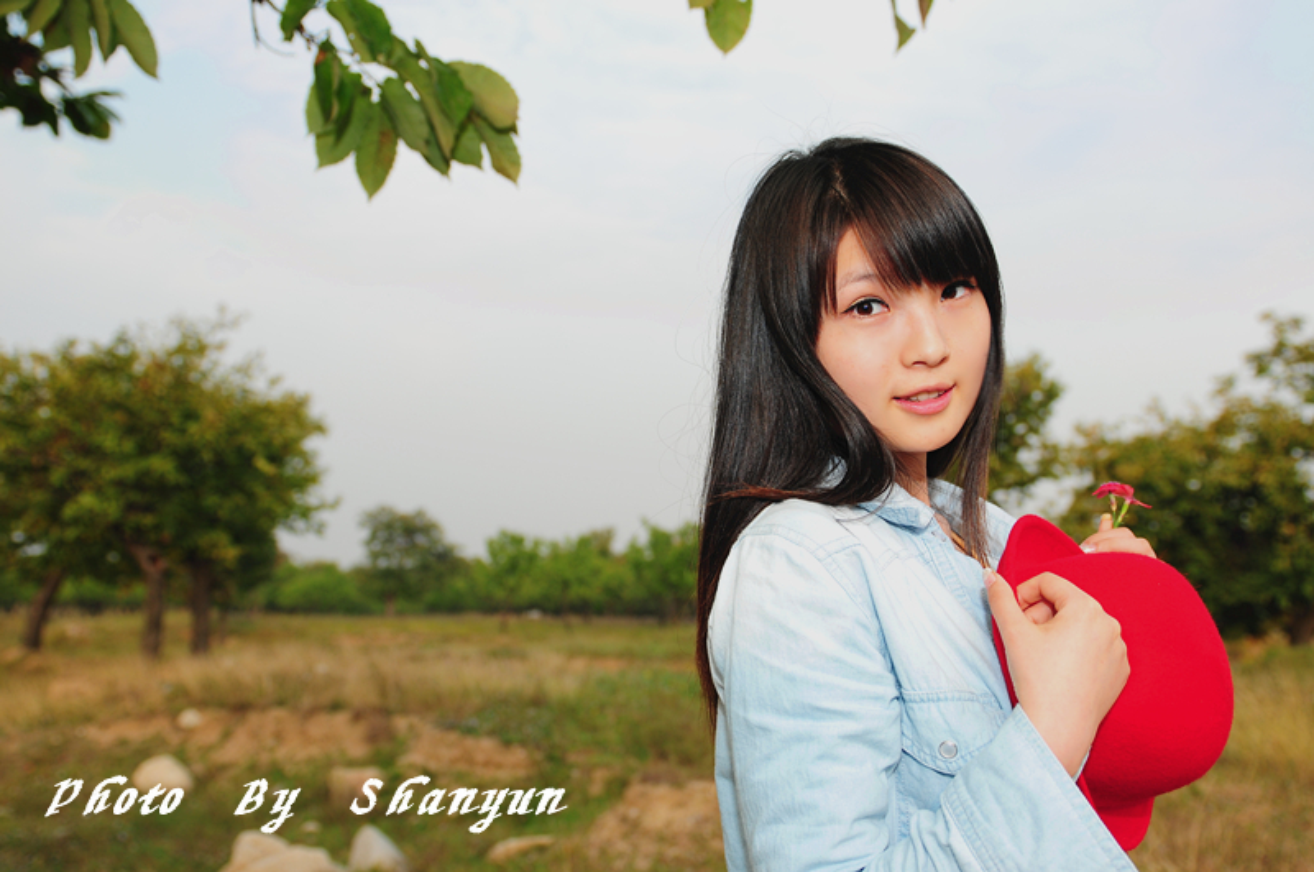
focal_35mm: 36
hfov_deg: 53.2
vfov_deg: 36.8
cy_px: 436
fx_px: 1312
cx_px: 657
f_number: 3.2
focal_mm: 24
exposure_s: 1/320
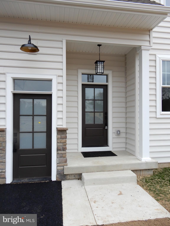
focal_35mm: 24
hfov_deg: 56.8
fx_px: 157
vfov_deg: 71.6
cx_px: 85
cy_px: 113
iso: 80
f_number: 4
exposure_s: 1/160
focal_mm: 4.3
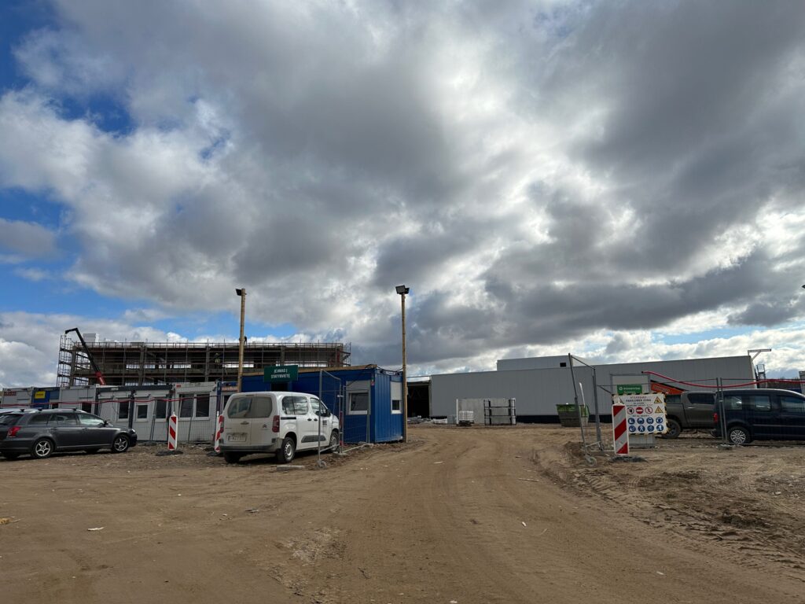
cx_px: 402
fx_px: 558
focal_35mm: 24
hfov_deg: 71.6
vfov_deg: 56.8
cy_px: 302
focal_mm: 6.86
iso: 80
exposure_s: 1/9709
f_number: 1.78
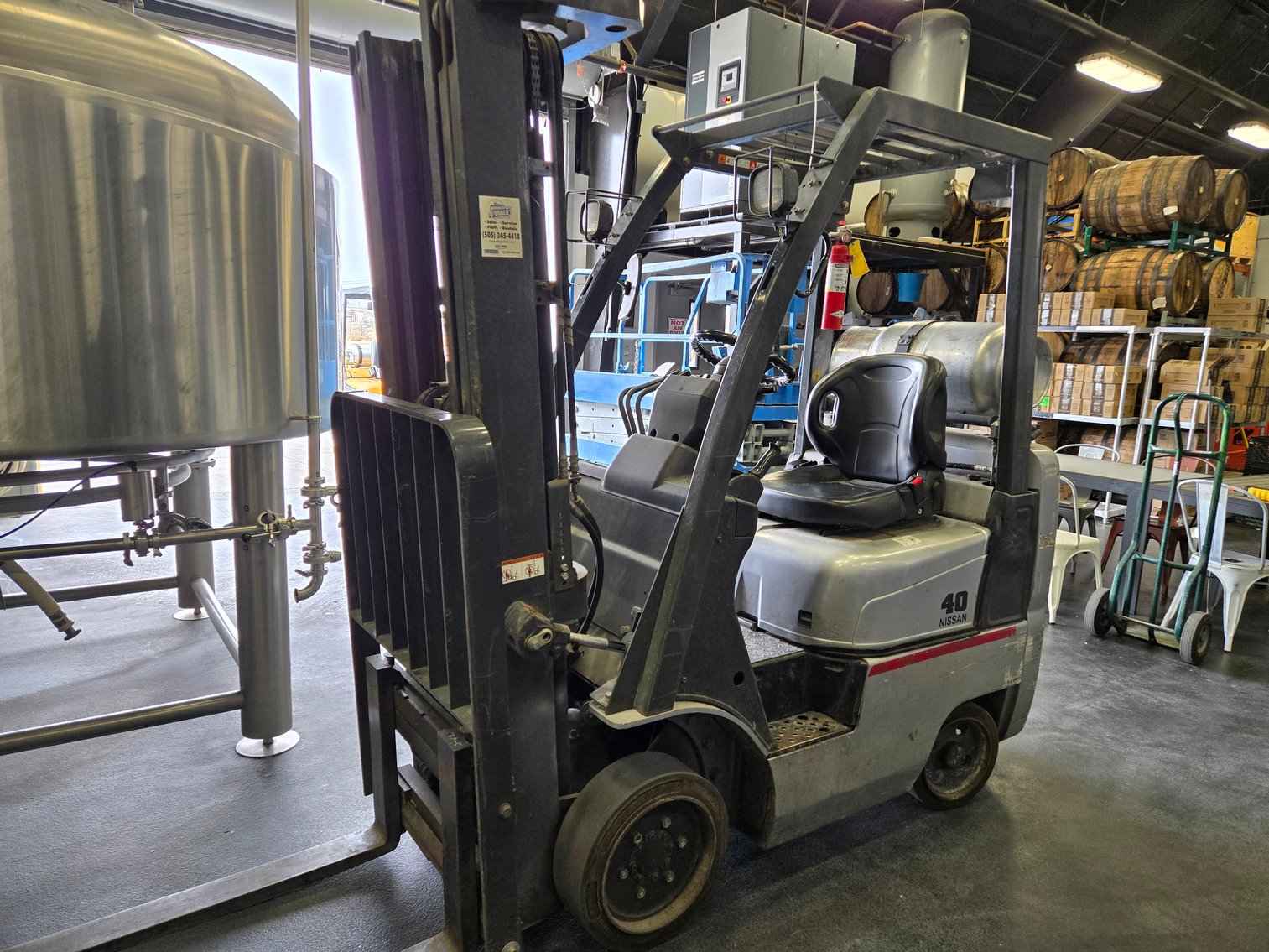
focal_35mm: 23
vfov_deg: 58.9
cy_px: 476
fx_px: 843
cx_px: 634
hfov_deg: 73.9
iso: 200
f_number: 1.8
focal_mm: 5.4
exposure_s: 1/180
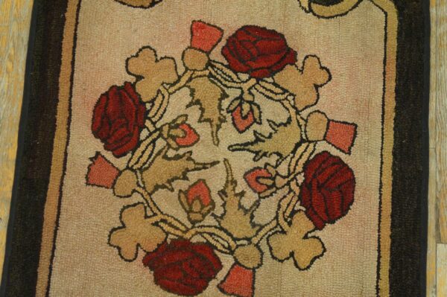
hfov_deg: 55.1
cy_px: 148
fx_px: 428
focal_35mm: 34
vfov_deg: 38.3
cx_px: 224
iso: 3200
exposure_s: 1/160
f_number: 4
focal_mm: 23
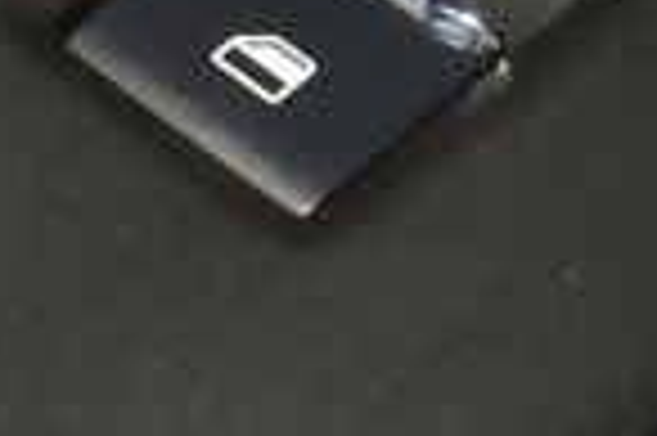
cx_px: 369
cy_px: 106
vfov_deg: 3.0
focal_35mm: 460
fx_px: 8386
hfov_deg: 4.5
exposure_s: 1/125
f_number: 8
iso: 100
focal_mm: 70
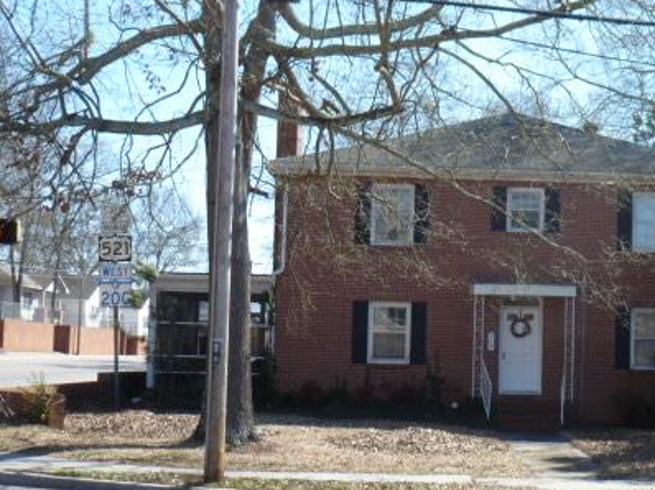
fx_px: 1248
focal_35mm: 66
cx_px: 499
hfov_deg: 28.9
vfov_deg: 22.2
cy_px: 284
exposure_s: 1/250
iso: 100
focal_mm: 7.4
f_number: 3.9
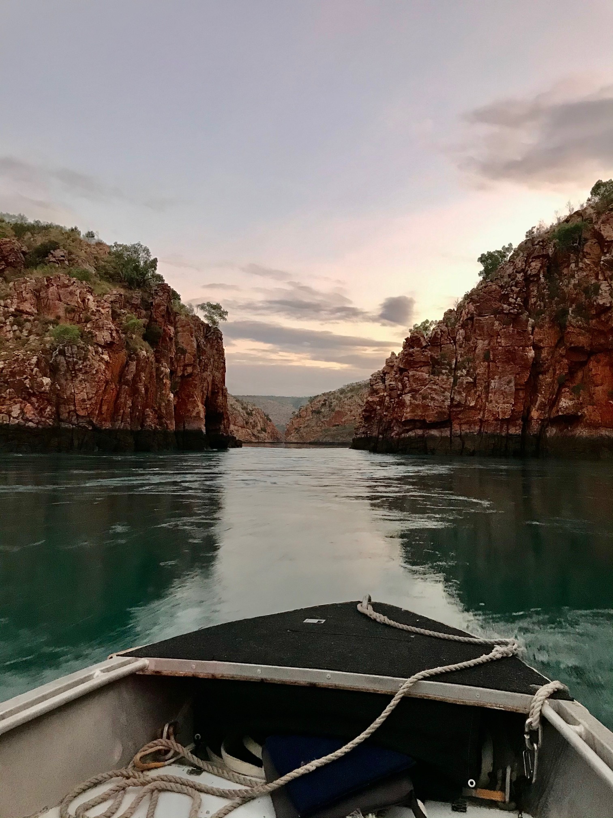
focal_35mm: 28
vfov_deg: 63.4
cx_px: 306
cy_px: 409
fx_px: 661
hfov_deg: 49.7
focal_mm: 3.99
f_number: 1.8
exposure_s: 1/17
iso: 80
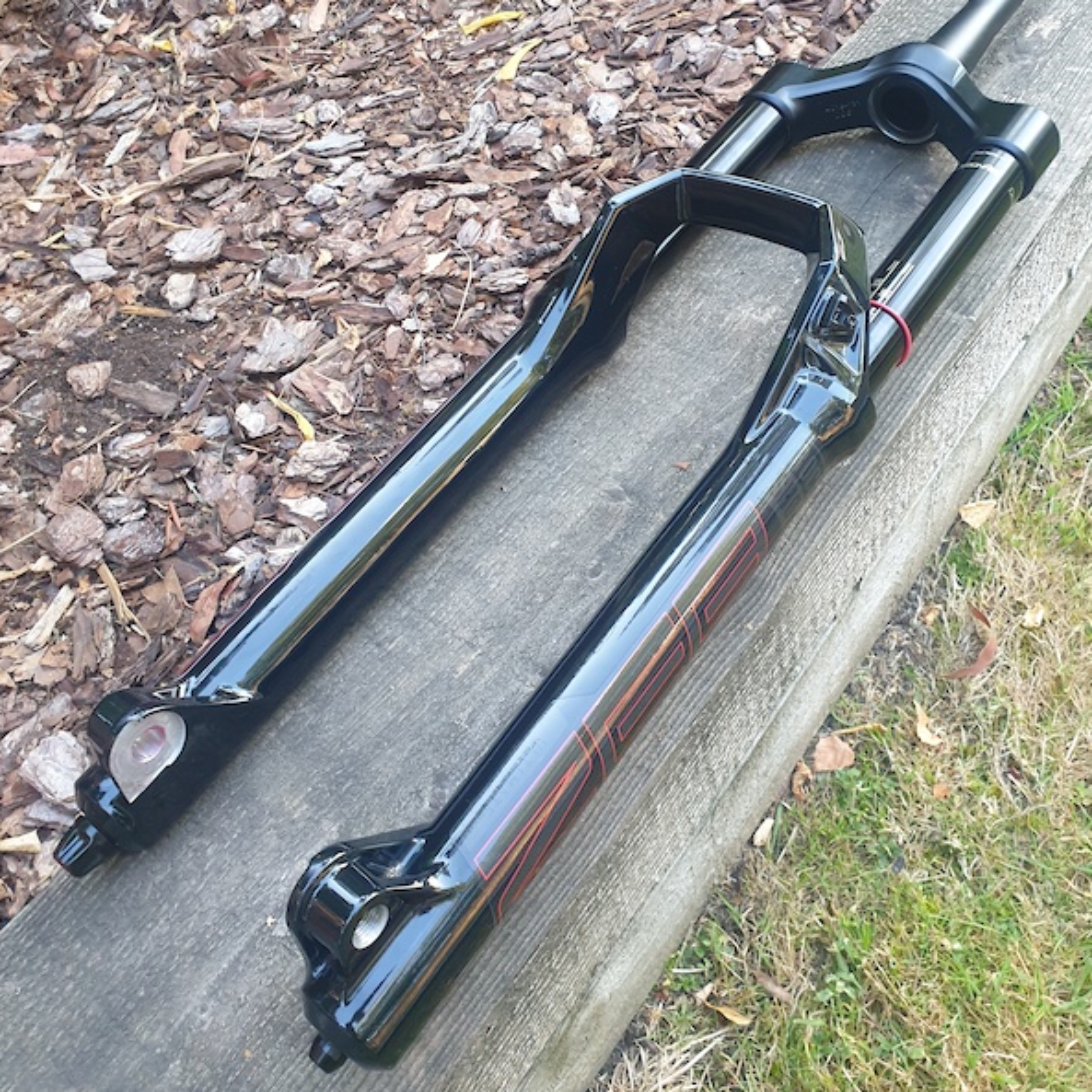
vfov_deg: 52.2
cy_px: 433
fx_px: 1106
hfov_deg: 52.5
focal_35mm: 31
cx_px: 549
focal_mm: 4.3
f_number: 2.4
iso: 200
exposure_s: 1/50
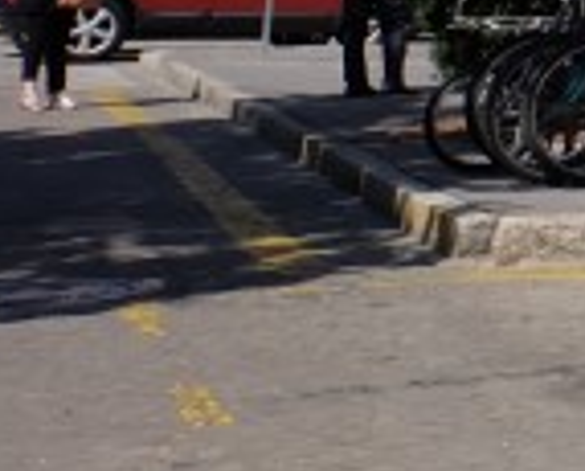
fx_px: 2186
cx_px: 1585
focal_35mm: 126
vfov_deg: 11.2
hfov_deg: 11.4
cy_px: -446
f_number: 13
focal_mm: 16
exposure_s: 1/350
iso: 400
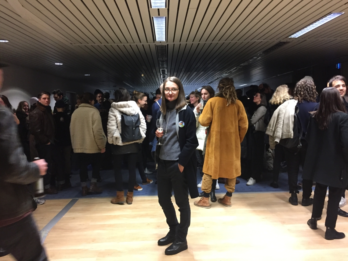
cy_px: 130
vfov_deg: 48.2
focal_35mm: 29
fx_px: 292
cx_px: 174
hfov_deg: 61.7
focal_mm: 4.15
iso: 200
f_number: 2.2
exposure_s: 1/33
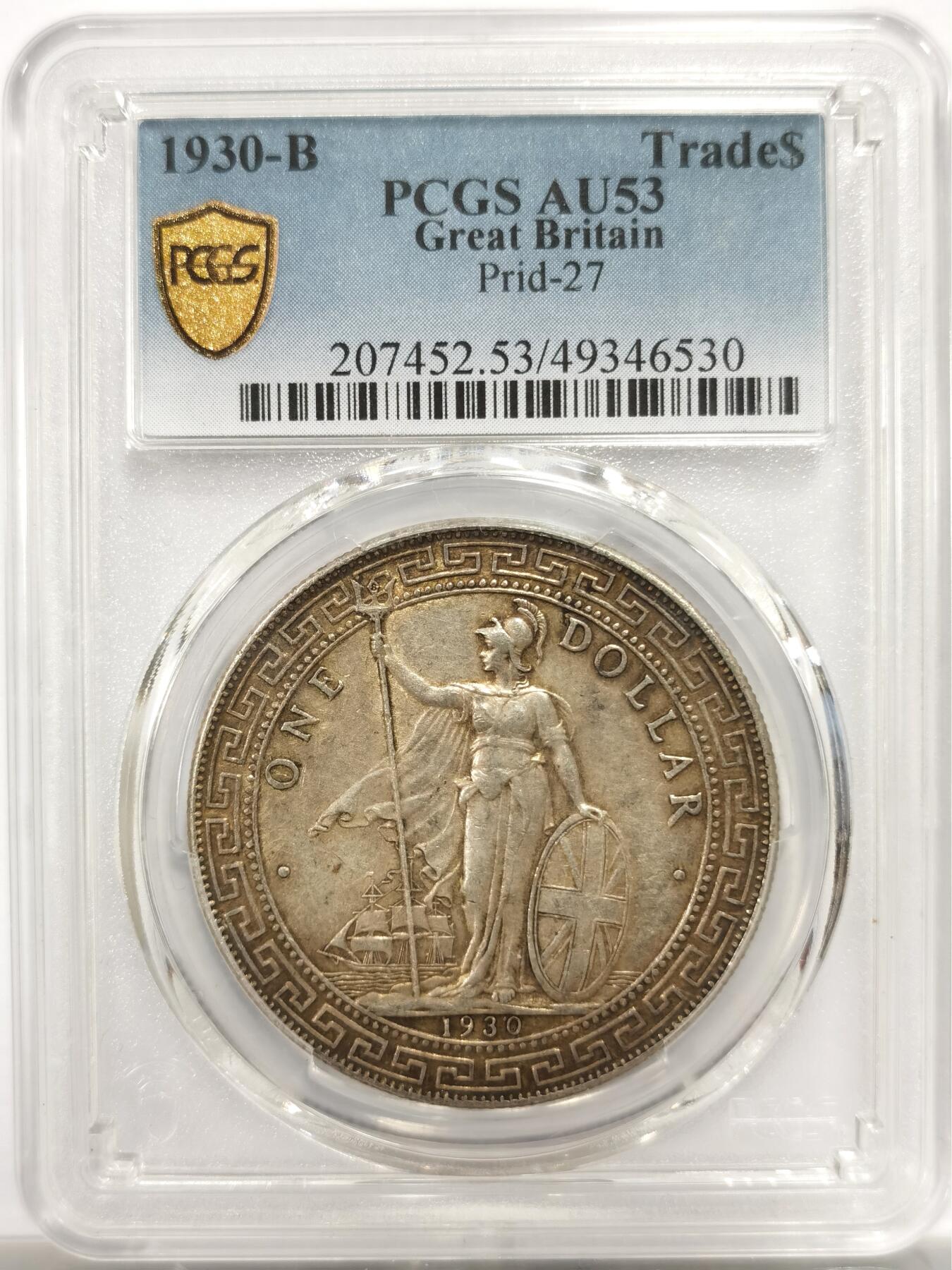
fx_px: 1980
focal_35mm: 54
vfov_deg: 35.5
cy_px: 635
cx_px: 476
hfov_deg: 27.0
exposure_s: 1/100
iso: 160
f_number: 16
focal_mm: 5.56
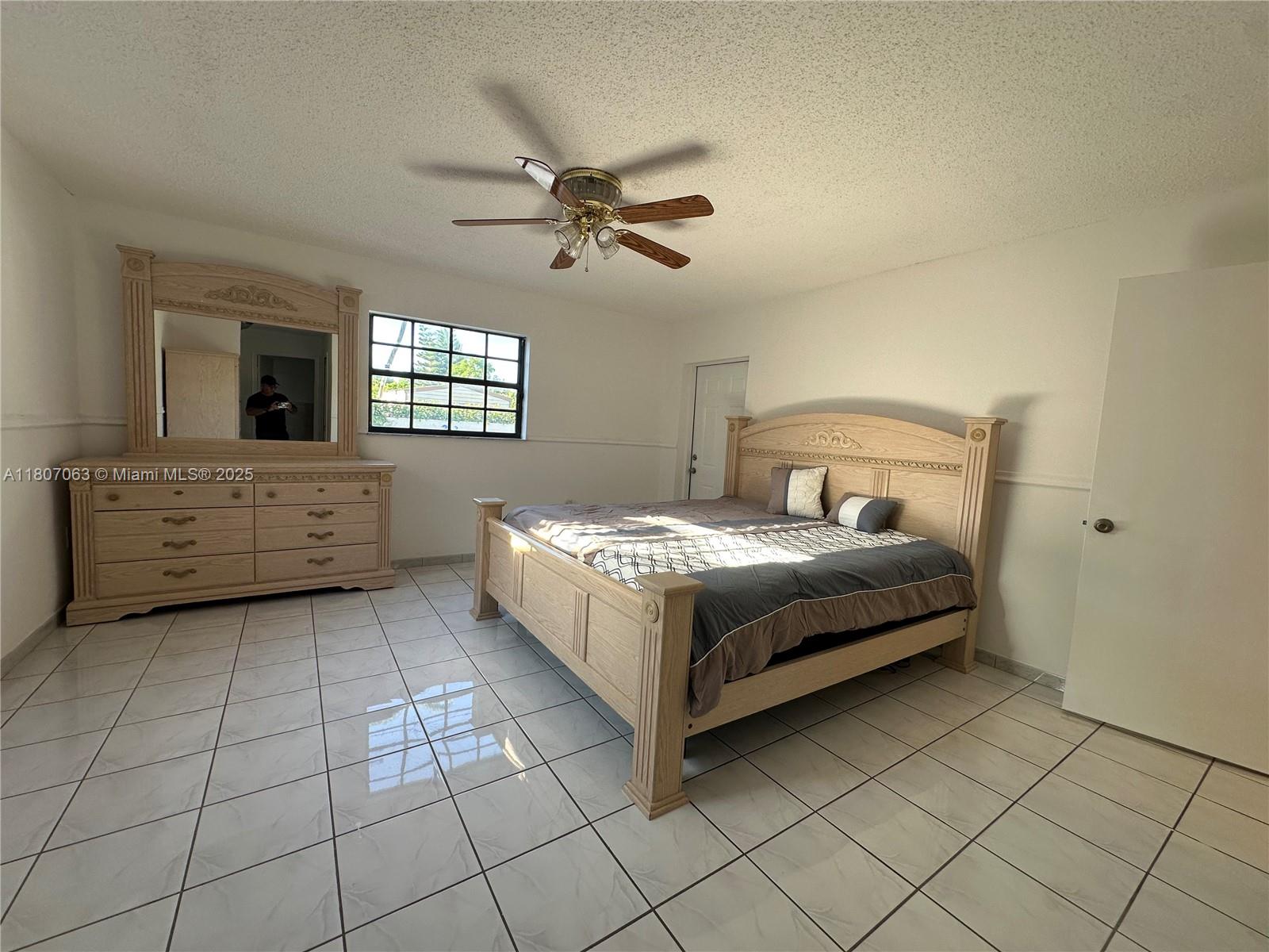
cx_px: 634
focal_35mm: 14
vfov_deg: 85.7
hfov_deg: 102.1
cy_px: 476
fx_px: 513
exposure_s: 1/99
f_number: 2.2
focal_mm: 2.22
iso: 64
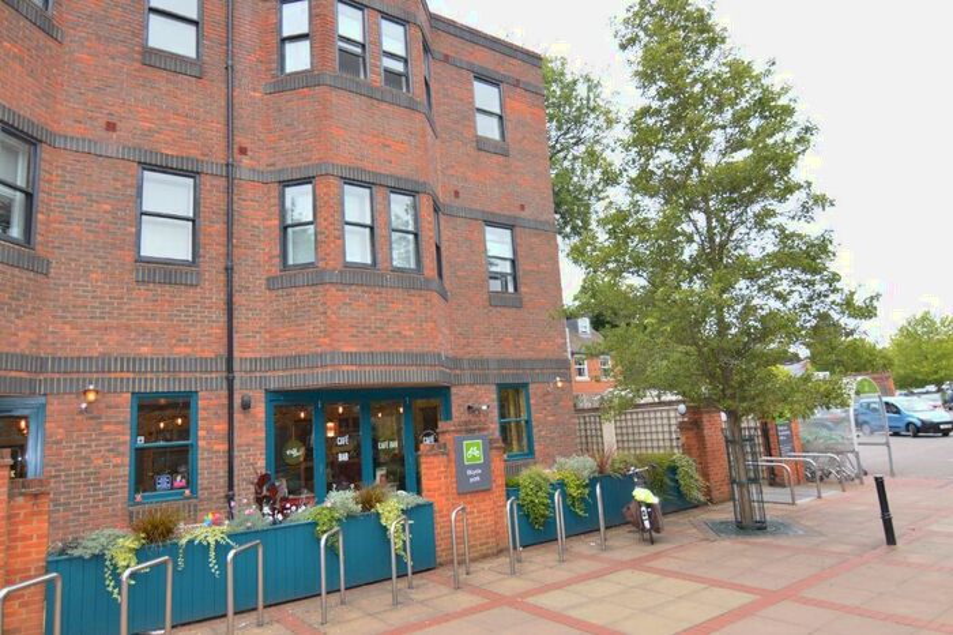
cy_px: 318
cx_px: 476
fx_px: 556
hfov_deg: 81.2
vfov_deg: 59.4
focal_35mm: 21
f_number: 4.5
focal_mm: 14
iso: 100
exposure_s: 1/100
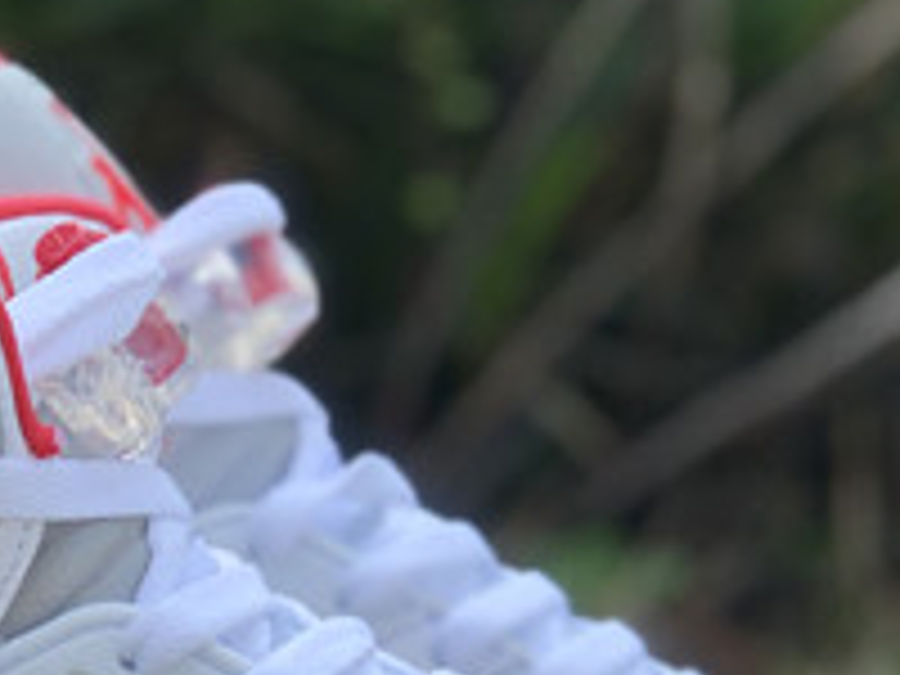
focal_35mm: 192
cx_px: 225
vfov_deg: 7.6
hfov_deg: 10.3
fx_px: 4992
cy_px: 1001
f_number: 2.4
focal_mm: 6
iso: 16
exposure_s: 1/179
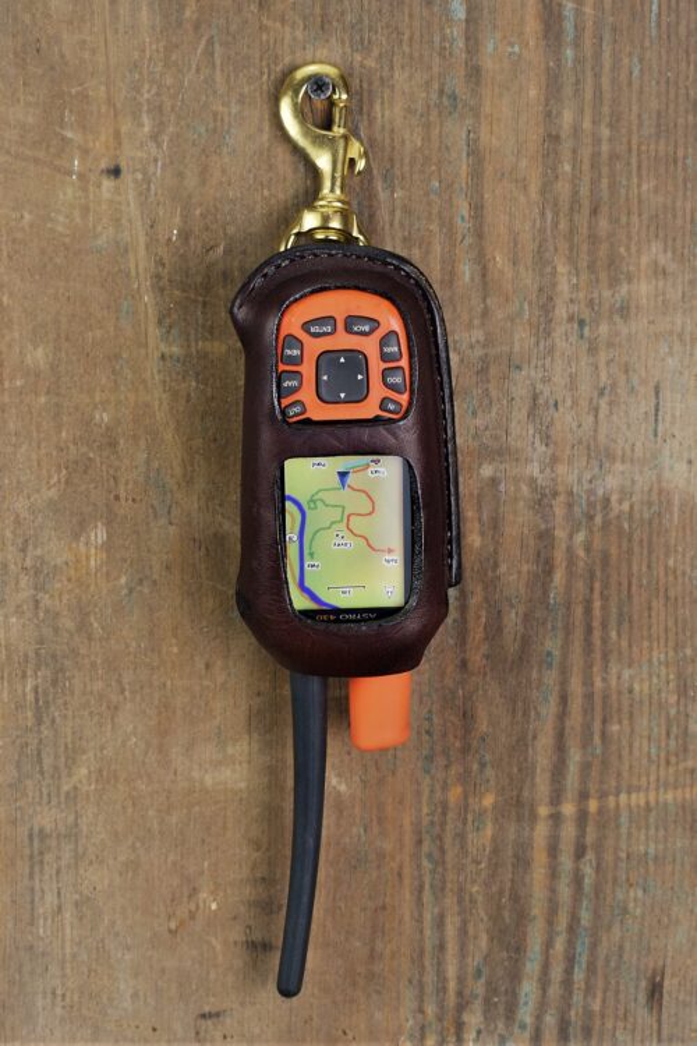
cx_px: 348
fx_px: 1350
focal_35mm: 46
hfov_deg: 28.9
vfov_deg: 42.3
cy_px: 523
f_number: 5
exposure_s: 1/125
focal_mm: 31
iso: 800
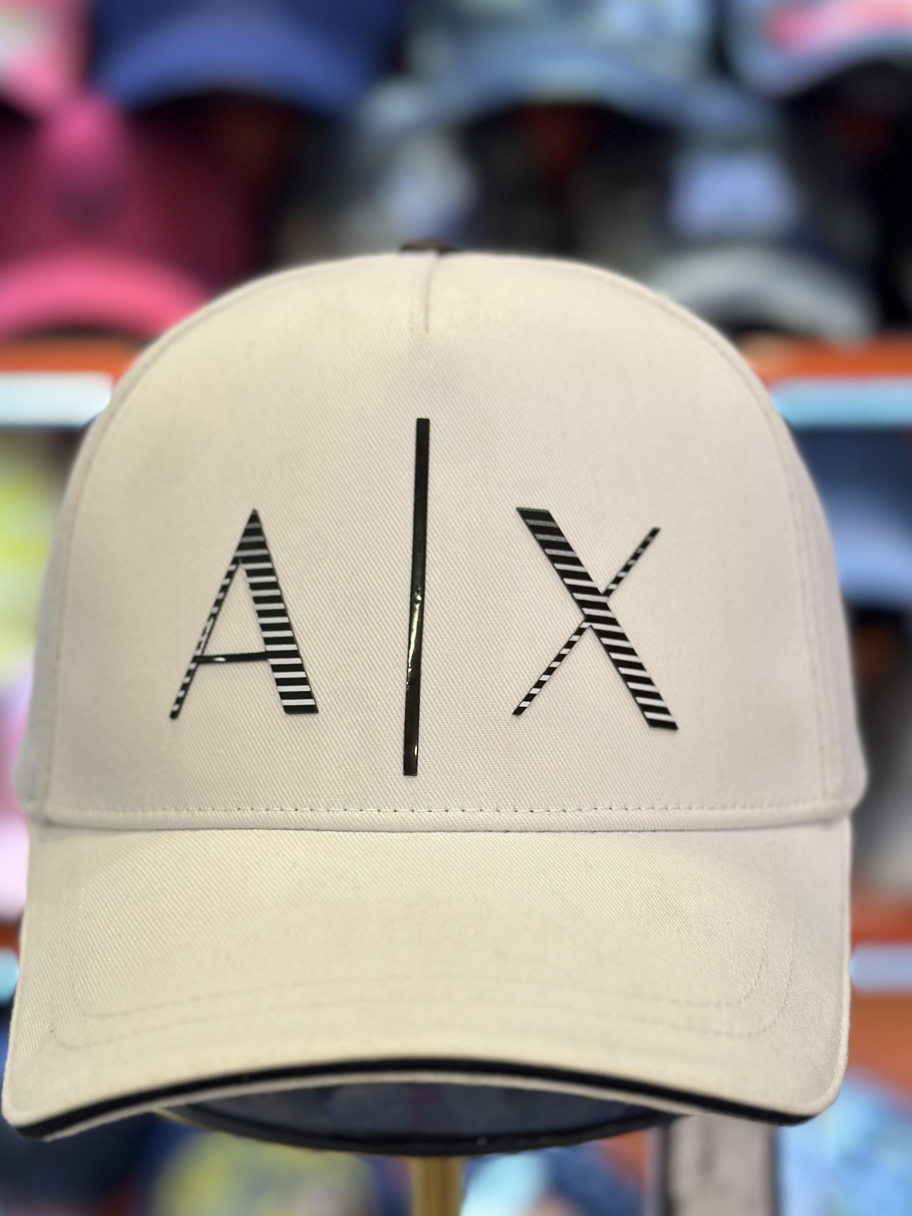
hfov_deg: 24.8
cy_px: 714
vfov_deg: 32.6
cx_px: 450
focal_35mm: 59
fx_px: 2073
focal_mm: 6.86
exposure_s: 1/100
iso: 80
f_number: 1.78
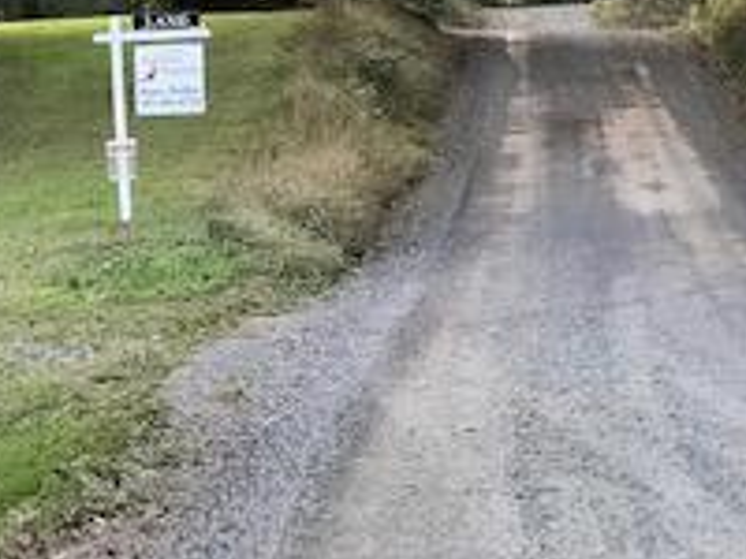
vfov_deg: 8.0
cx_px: 34
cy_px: -239
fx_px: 3922
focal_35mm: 182
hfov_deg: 10.8
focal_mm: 6.6
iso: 32
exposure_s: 1/60
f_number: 2.8
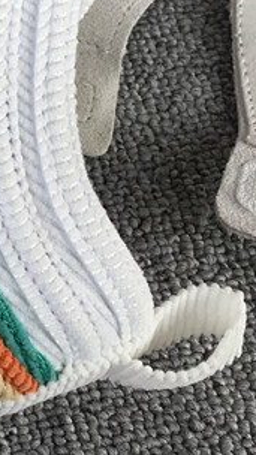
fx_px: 1207
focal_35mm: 100
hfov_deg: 11.4
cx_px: -169
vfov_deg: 20.7
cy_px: 13
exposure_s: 1/163
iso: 25
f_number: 2.4
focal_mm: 3.3
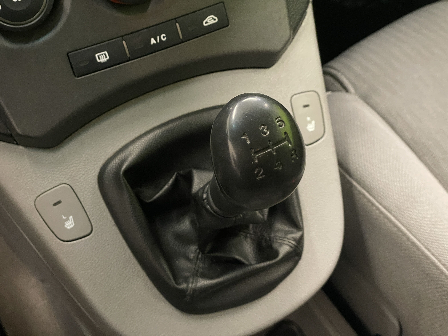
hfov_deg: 36.8
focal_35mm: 52
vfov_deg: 28.0
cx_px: 224
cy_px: 168
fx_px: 673
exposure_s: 1/50
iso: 500
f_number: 2
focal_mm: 6
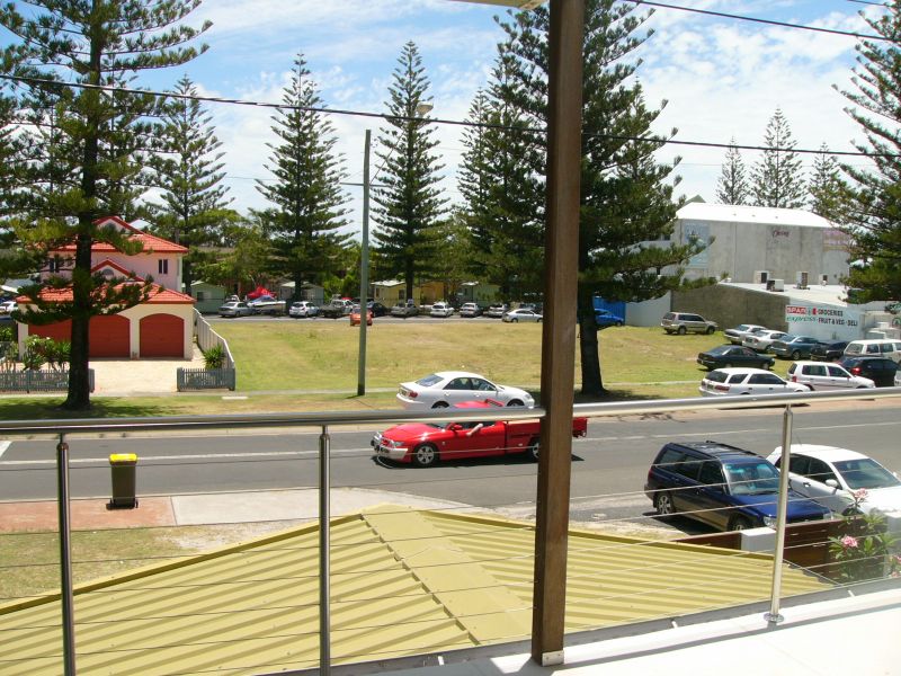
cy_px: 338
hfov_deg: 51.4
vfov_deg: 39.7
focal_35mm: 36
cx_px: 450
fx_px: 937
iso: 50
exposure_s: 1/640
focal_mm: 6
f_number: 4
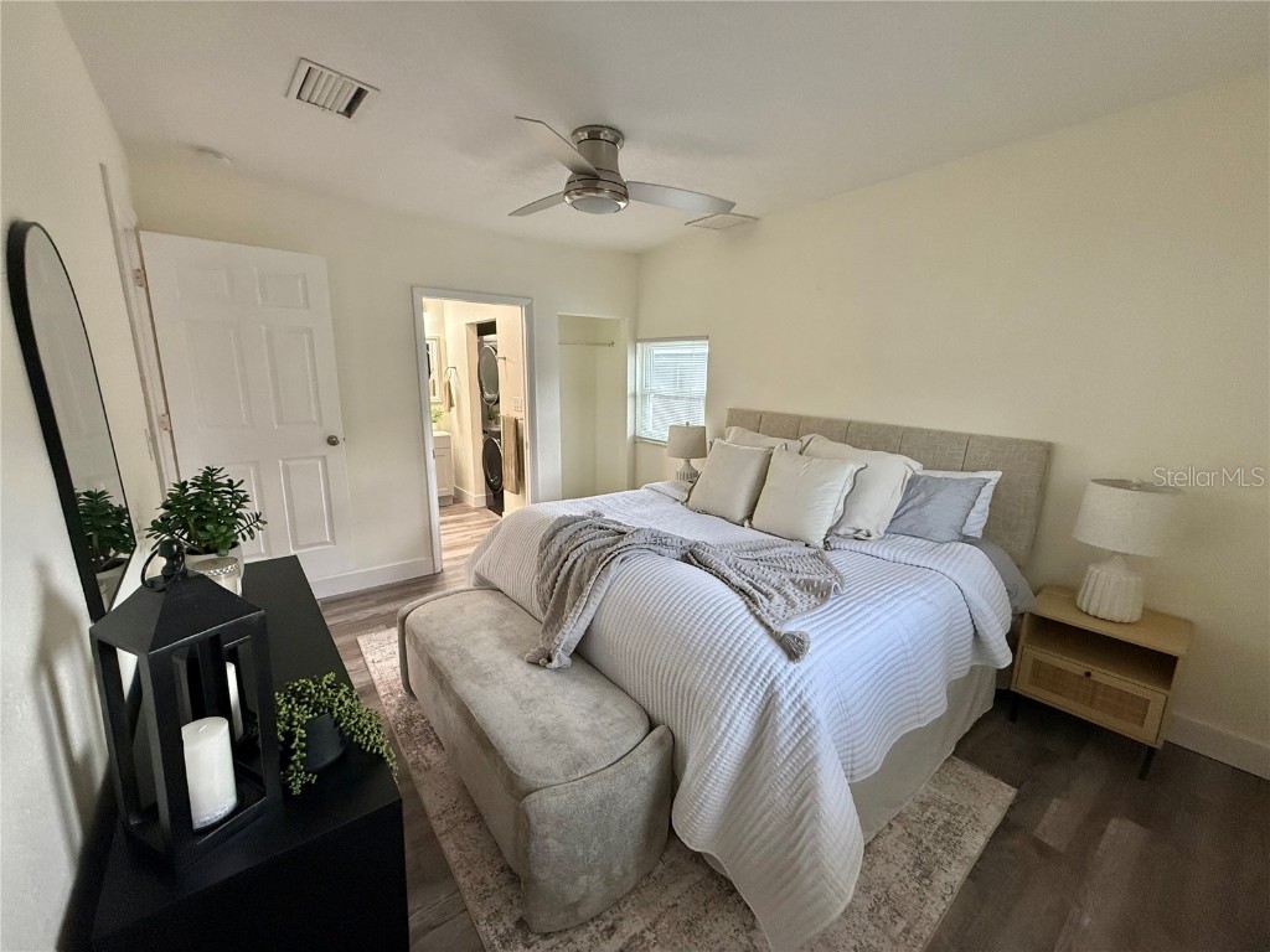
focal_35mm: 14
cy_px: 476
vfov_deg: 85.7
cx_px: 635
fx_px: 514
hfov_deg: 102.1
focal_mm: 2.22
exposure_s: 1/120
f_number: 2.2
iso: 320
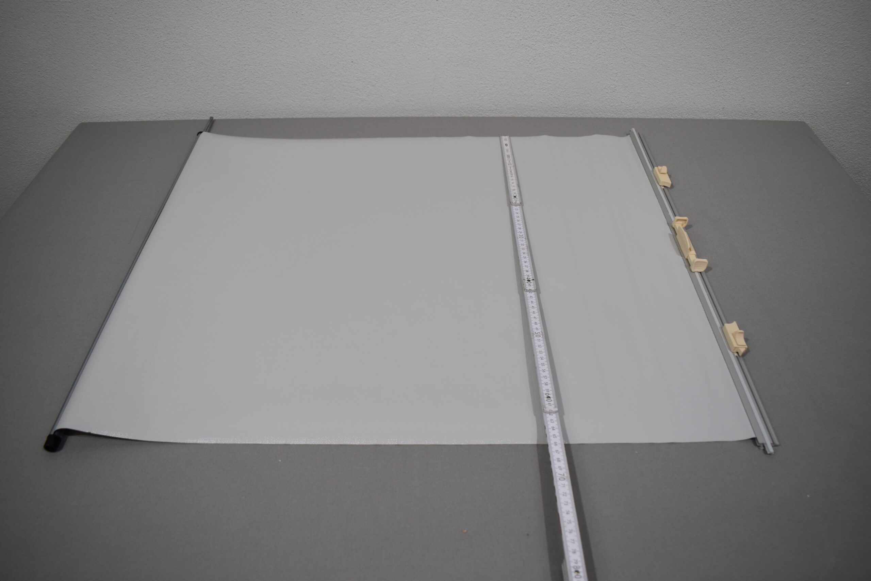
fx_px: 653
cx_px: 436
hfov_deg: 67.4
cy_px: 290
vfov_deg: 47.9
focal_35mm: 27
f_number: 4.5
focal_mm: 18
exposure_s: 1/250
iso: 400
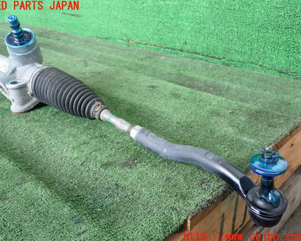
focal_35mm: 38
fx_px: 339
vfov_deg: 39.2
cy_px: 122
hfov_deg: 47.9
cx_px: 143
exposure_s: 1/125
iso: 400
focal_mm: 6.37
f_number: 2.5
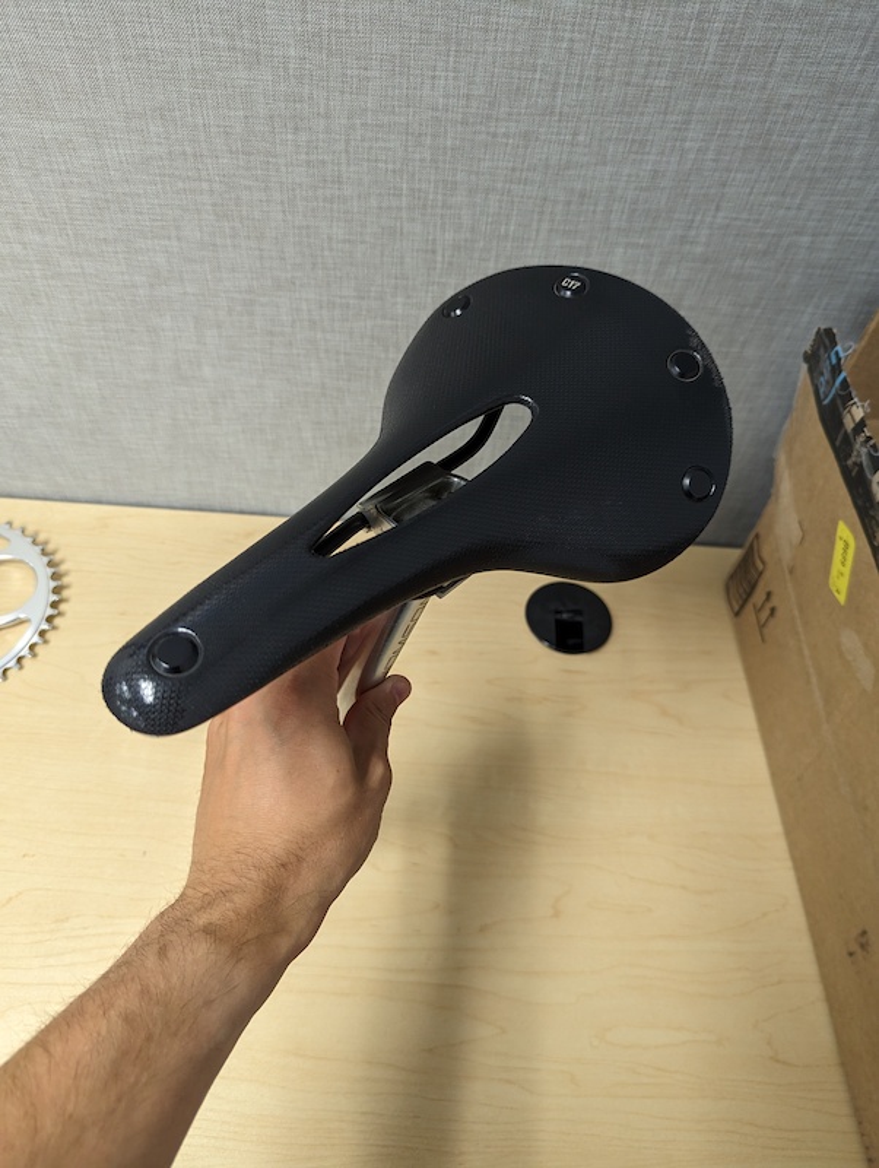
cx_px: 440
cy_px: 584
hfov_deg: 56.9
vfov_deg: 71.5
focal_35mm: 24
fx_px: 811
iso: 267
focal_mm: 6.81
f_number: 1.85
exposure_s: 1/60
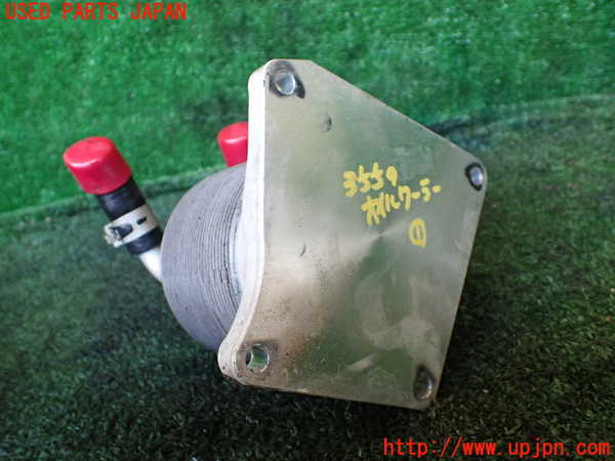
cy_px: 230
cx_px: 308
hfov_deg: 60.0
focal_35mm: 30
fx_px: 533
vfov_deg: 46.8
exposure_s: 1/125
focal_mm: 5.4
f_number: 2.3
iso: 320
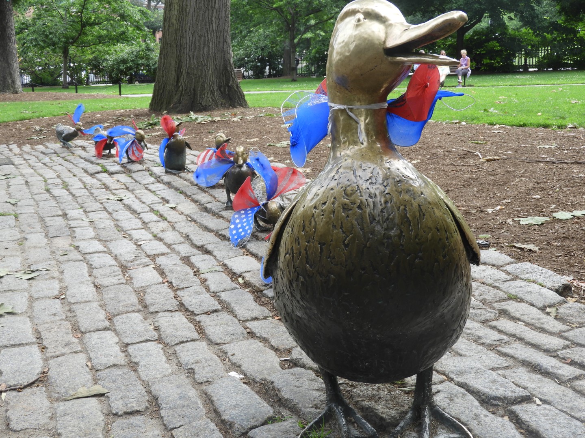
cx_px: 292
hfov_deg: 42.1
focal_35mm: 45
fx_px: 760
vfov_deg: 32.2
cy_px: 219
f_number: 4
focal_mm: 8.1
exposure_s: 1/125
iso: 100
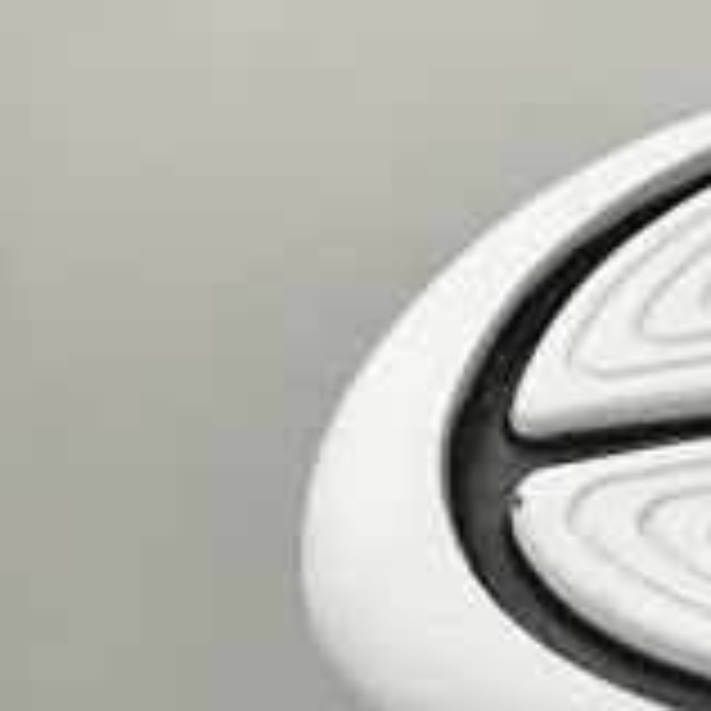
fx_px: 3021
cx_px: 1796
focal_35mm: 130
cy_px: 1346
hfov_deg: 11.0
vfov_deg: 12.1
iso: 125
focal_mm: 4.15
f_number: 2.2
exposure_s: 1/8
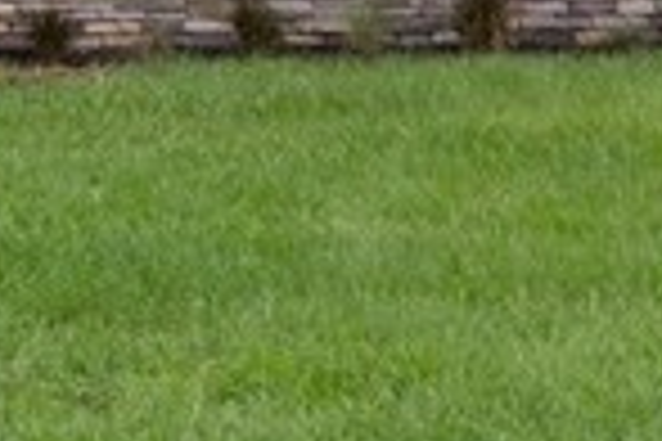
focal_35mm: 221
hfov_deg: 8.9
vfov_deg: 6.1
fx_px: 4064
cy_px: -268
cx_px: -576
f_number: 8
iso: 320
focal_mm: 20
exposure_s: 1/250
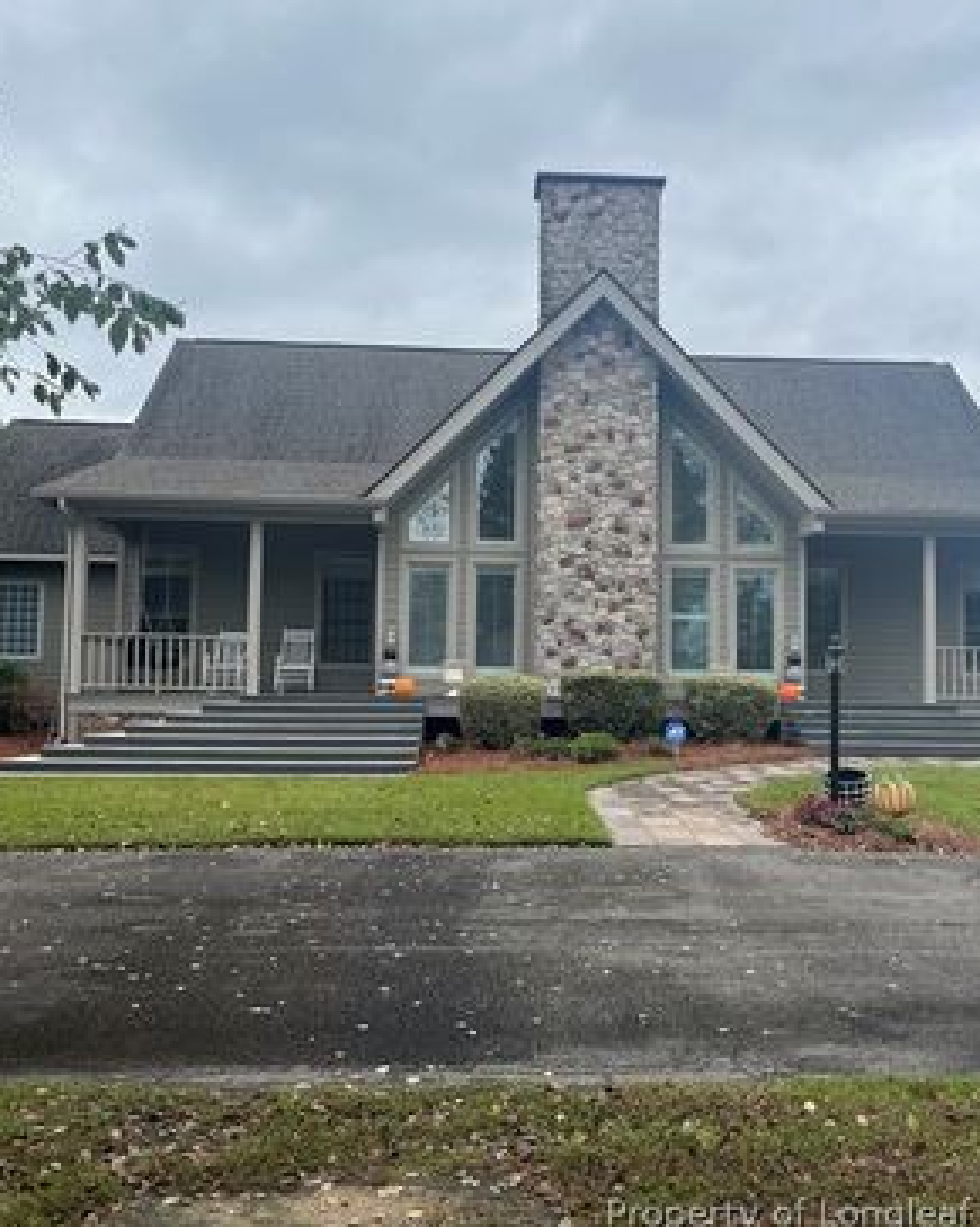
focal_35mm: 35
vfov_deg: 51.6
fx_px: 1270
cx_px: 564
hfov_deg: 42.1
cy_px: 607
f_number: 1.6
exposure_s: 1/1325
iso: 50
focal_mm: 5.1
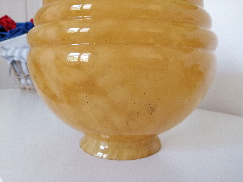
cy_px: 91
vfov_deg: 51.4
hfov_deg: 65.3
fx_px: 190
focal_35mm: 27
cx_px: 122
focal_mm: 3.95
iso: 250
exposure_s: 1/33.3
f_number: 1.8
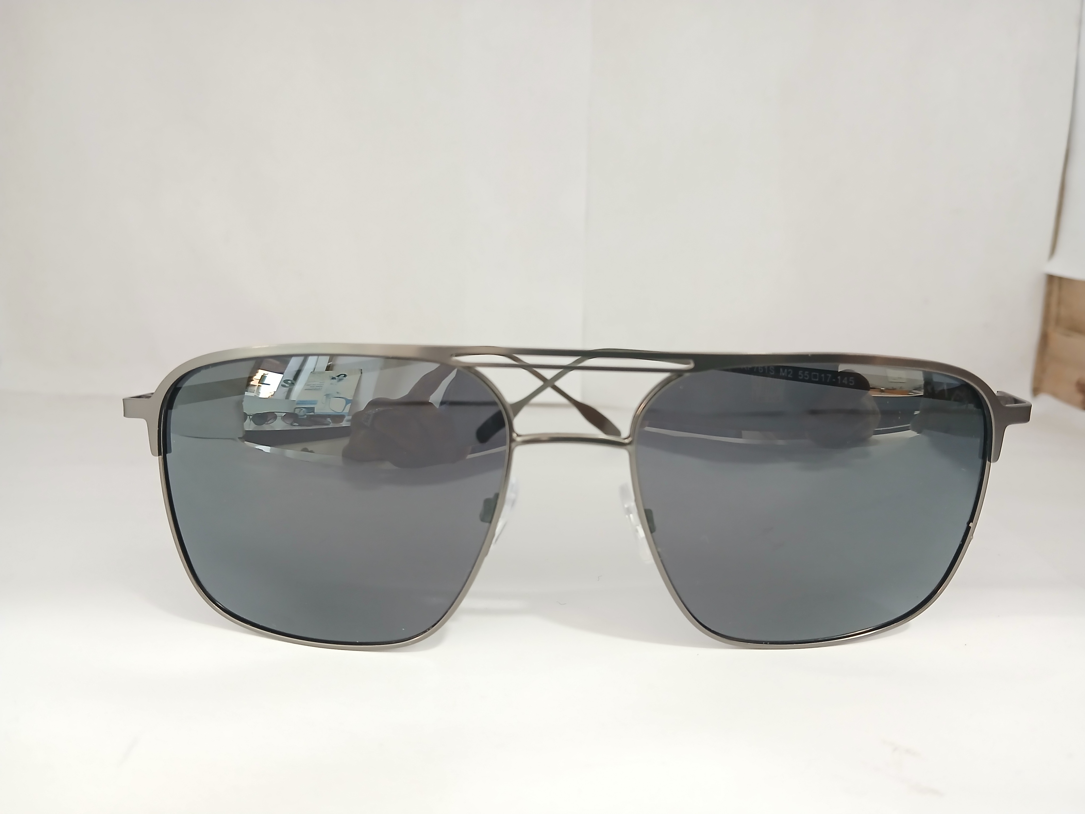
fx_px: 815
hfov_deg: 67.3
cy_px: 407
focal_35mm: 26
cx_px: 542
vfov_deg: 53.1
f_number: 1.8
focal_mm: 3.98
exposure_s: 1/25
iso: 320
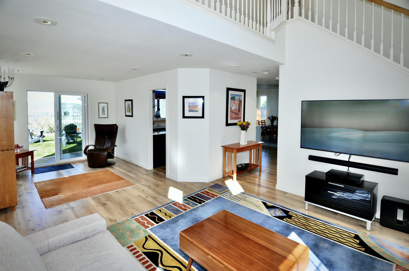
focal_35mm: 16
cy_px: 136
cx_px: 204
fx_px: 187
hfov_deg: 95.1
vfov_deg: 71.9
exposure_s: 1/100
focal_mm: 11
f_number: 5
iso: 400
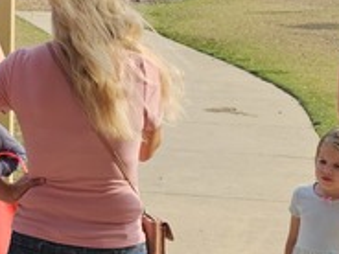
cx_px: 7
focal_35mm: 128
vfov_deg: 11.5
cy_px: 53
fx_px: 1254
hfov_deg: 15.2
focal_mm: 5.4
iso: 25
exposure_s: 1/852
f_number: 1.8
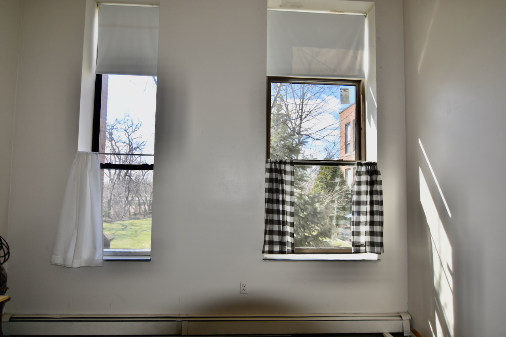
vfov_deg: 59.5
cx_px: 253
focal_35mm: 21
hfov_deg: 81.2
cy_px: 168
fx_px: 295
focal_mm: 14
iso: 100
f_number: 3.2
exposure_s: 1/250
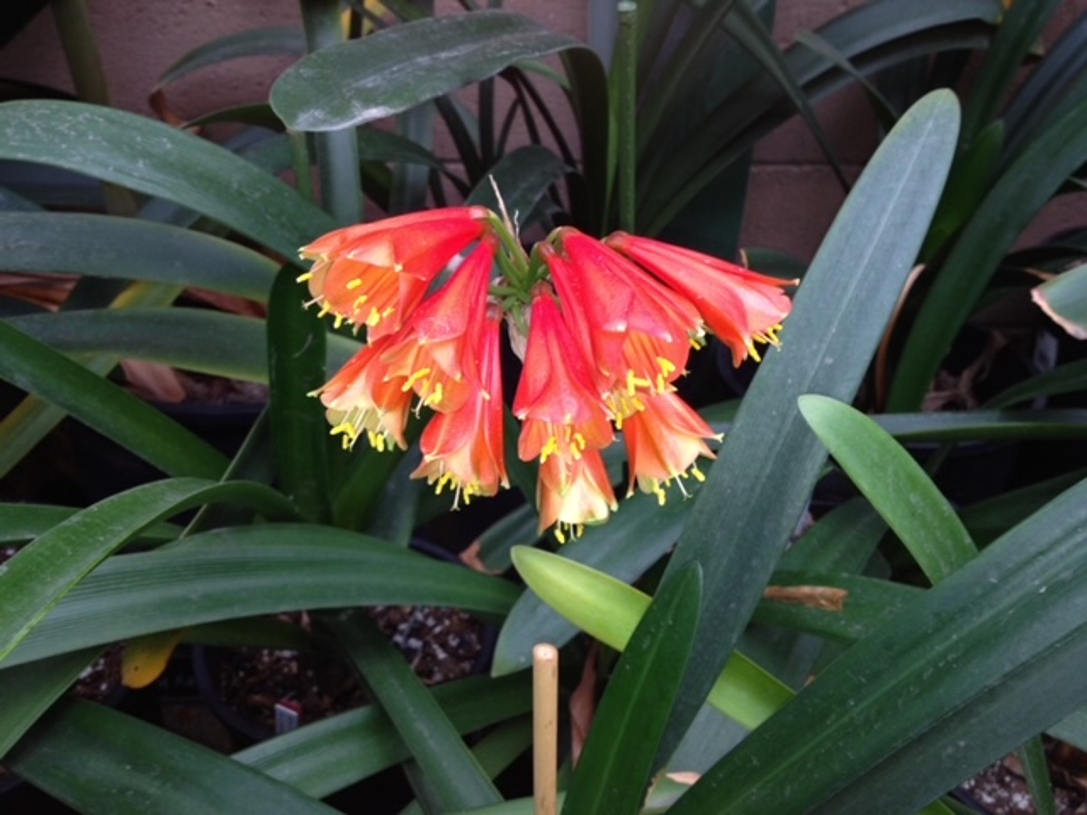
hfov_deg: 52.6
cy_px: 408
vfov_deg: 40.7
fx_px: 1099
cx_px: 544
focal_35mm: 35
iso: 50
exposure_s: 1/46
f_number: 2.4
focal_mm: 4.28
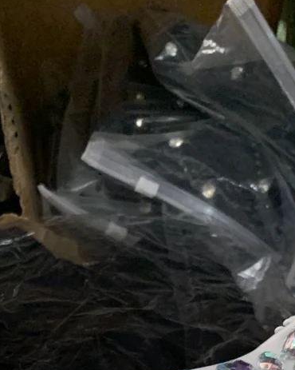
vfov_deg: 21.2
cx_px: 9
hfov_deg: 18.9
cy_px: 519
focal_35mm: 79
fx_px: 863
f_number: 1.8
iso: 320
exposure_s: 1/60
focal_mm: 4.25
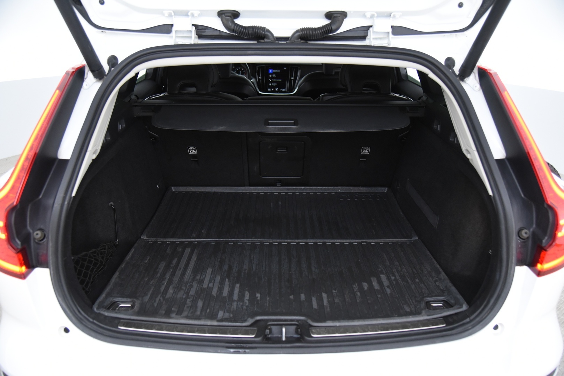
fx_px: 470
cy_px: 188
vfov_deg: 43.6
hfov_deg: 61.9
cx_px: 282
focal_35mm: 30
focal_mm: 30
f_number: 4
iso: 4000
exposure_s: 1/80
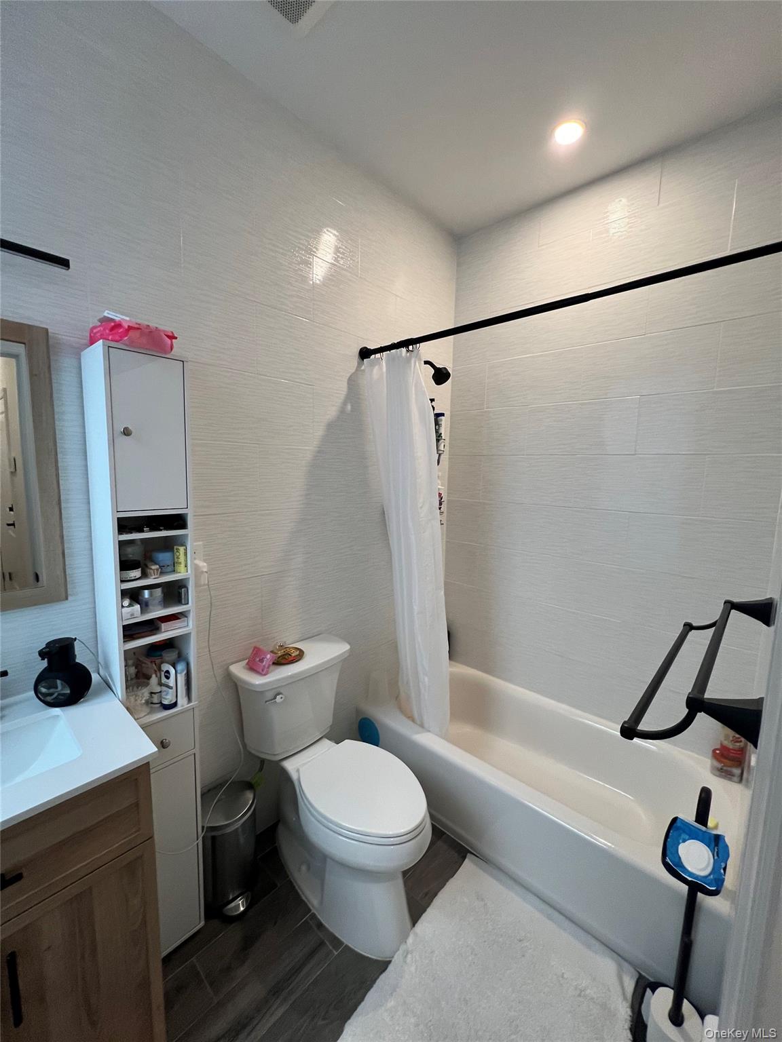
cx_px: 391
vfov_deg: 106.2
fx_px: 392
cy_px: 521
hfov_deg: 89.9
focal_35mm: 13
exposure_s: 1/120
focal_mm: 1.57
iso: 200
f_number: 1.8
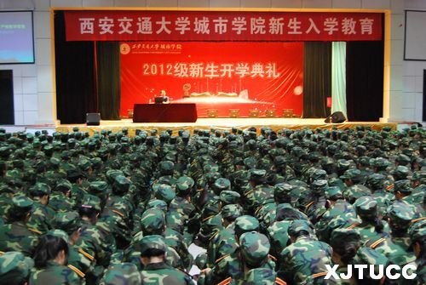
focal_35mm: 39
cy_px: 142
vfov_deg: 34.3
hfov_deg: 49.5
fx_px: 462
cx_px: 213
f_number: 4.2
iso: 1600
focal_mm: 26
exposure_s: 1/8
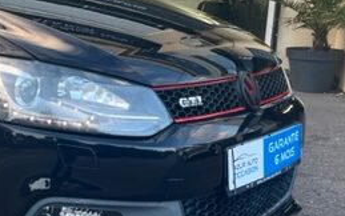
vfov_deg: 19.1
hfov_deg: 27.2
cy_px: 92
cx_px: -49
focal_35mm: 68
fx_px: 639
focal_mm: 5.7
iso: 50
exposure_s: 1/184
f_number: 1.5
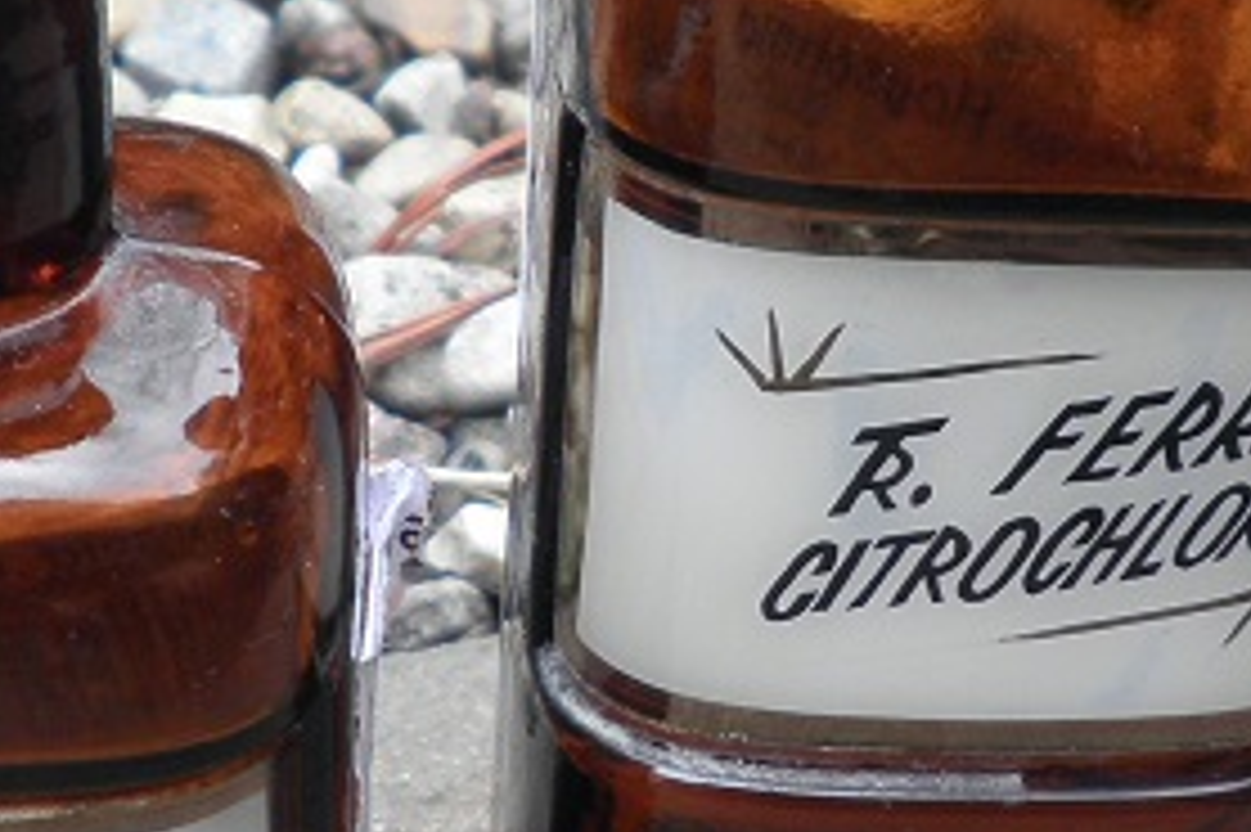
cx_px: 488
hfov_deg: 28.8
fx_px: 2431
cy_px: 142
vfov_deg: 19.2
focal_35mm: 70
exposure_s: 1/100
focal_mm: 4.65
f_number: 2.6
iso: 64
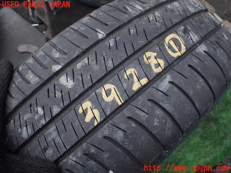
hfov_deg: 60.0
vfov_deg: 46.8
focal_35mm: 30
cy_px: 86
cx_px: 116
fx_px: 200
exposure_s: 1/125
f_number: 2.3
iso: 125
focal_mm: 5.4
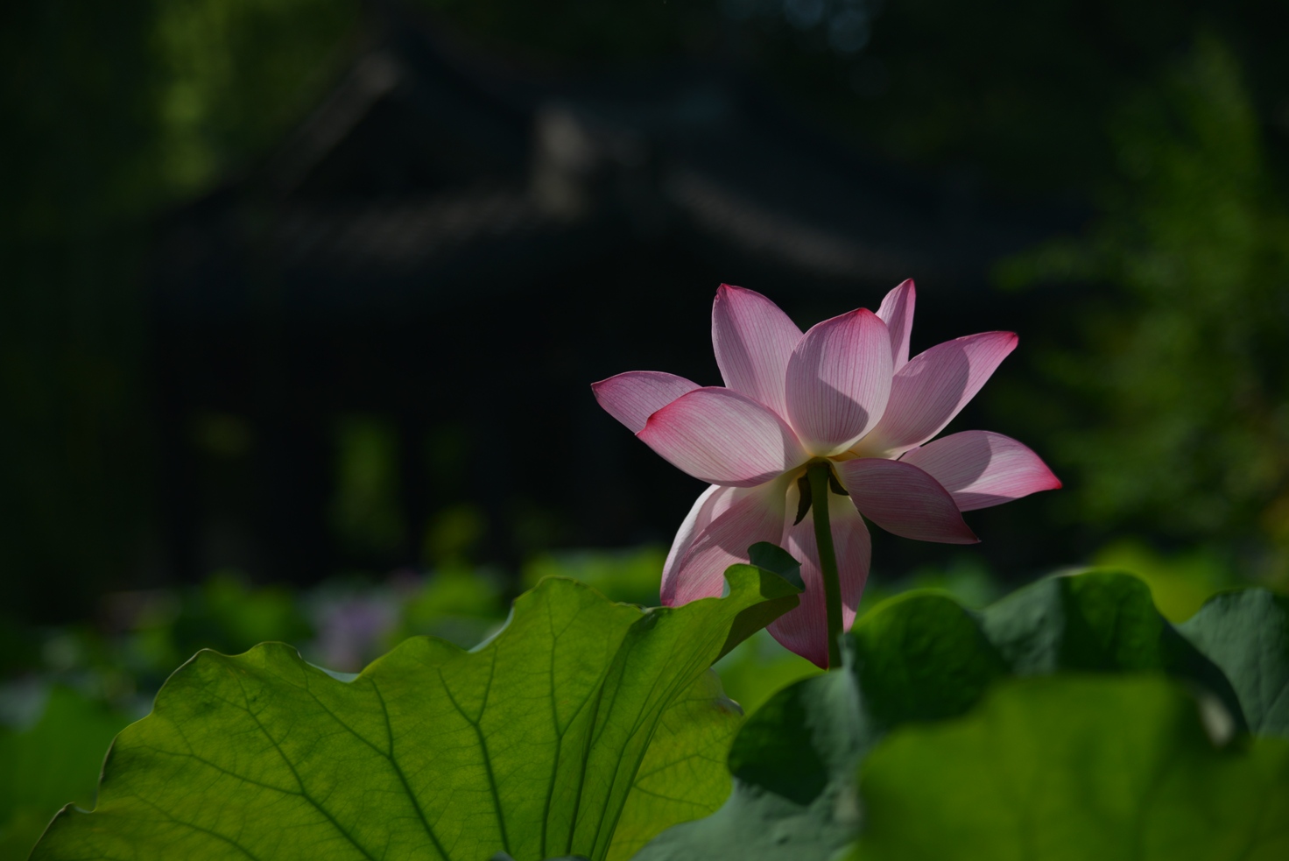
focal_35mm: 126
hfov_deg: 16.3
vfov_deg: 10.9
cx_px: 670
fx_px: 4514
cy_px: 445
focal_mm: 120
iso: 100
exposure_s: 1/1000
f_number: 4
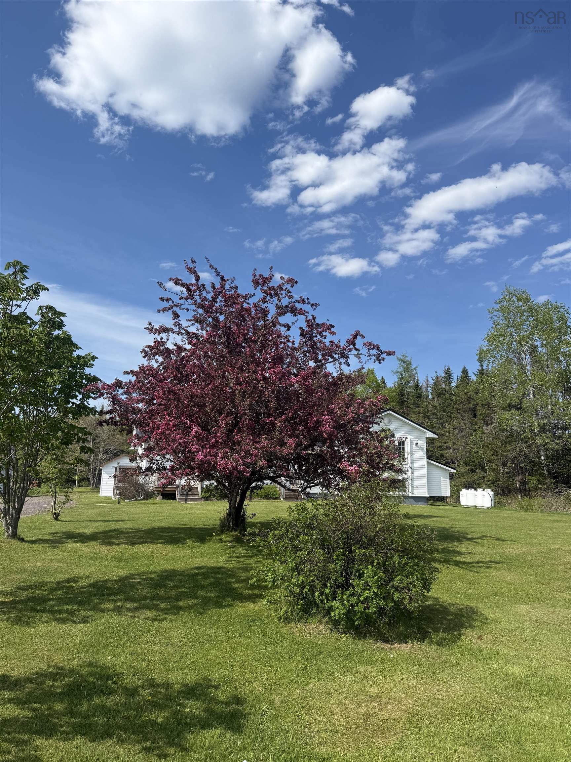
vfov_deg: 71.6
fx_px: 528
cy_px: 381
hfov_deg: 56.8
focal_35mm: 24
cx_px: 286
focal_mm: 6.76
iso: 80
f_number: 1.78
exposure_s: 1/4167
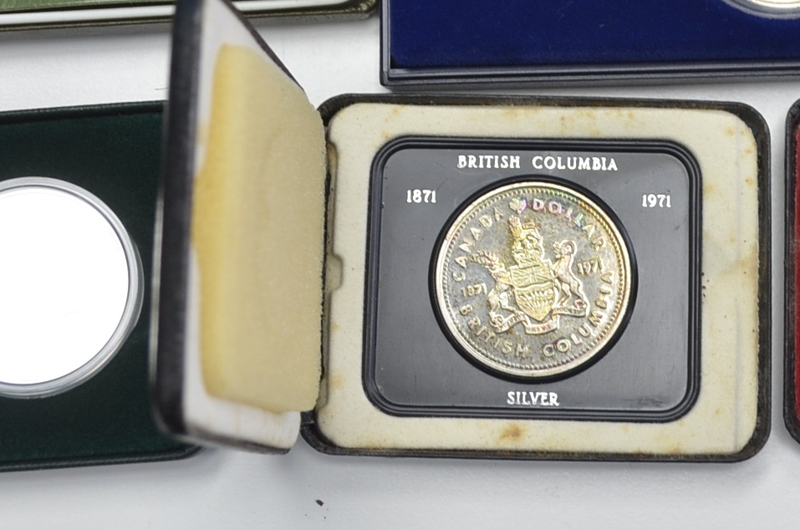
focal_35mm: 85
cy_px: 80
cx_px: 524
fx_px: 1885
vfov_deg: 15.9
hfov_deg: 23.9
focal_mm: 22
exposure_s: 1/80
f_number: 4.5
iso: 400
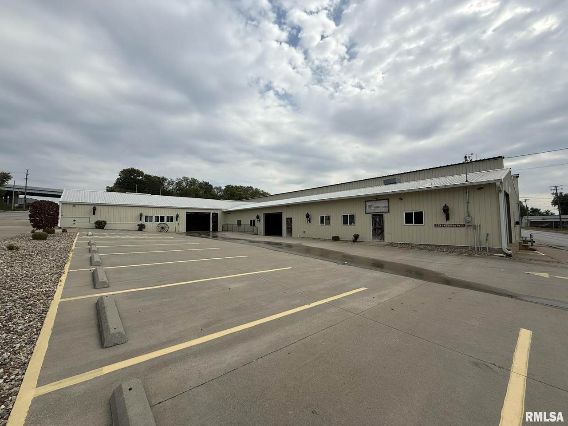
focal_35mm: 14
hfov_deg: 102.1
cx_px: 284
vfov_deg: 85.7
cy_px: 213
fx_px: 230
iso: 50
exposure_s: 1/2976
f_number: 2.2
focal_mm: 2.22
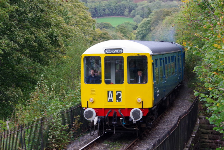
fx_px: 560
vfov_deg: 15.2
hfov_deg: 22.6
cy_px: 75
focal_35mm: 90
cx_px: 112
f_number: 8
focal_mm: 60
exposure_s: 1/400
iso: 1250
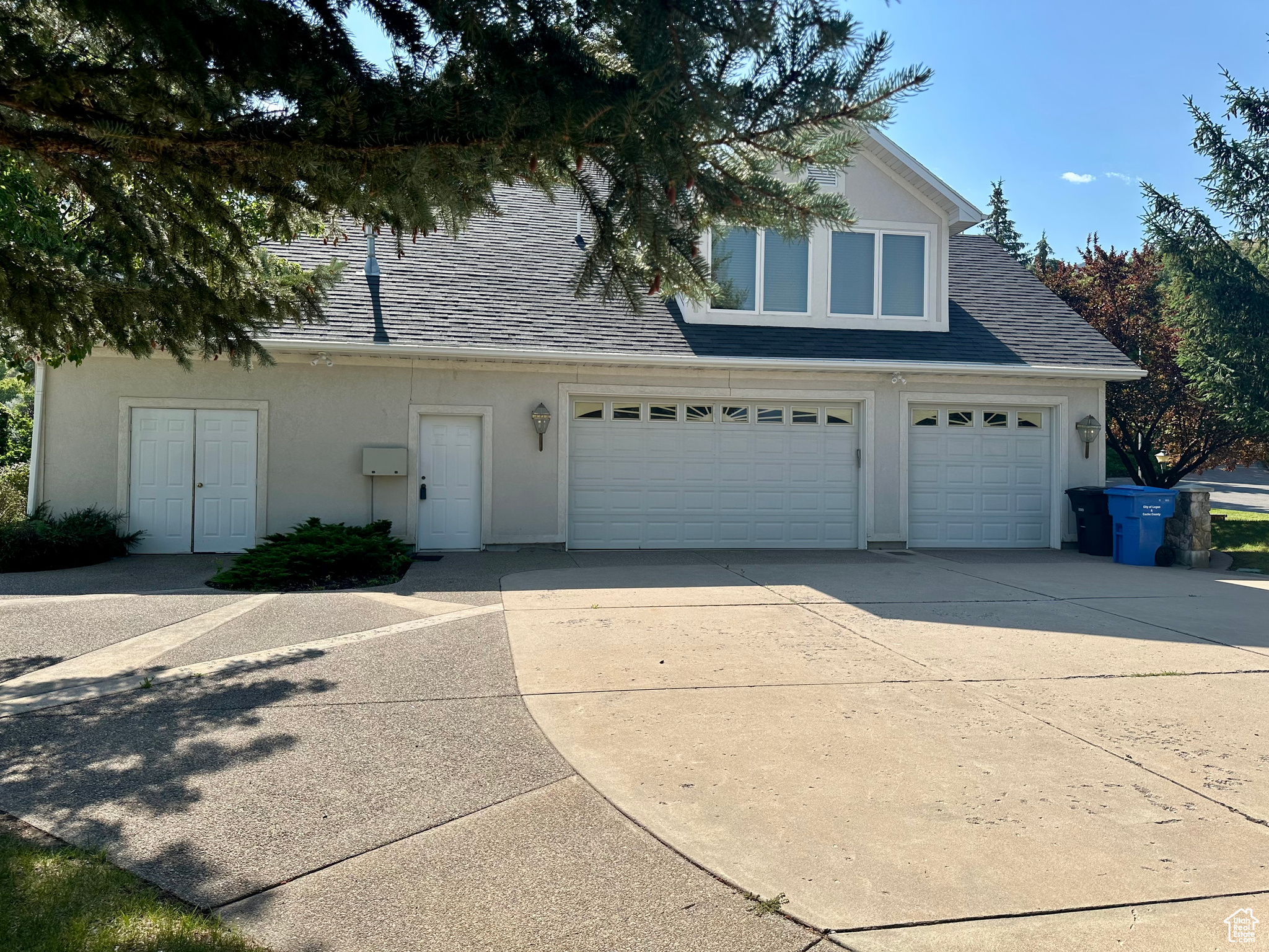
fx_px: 880
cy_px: 476
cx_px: 634
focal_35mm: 24
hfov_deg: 71.6
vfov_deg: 56.8
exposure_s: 1/3472
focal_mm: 6.86
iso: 80
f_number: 1.78
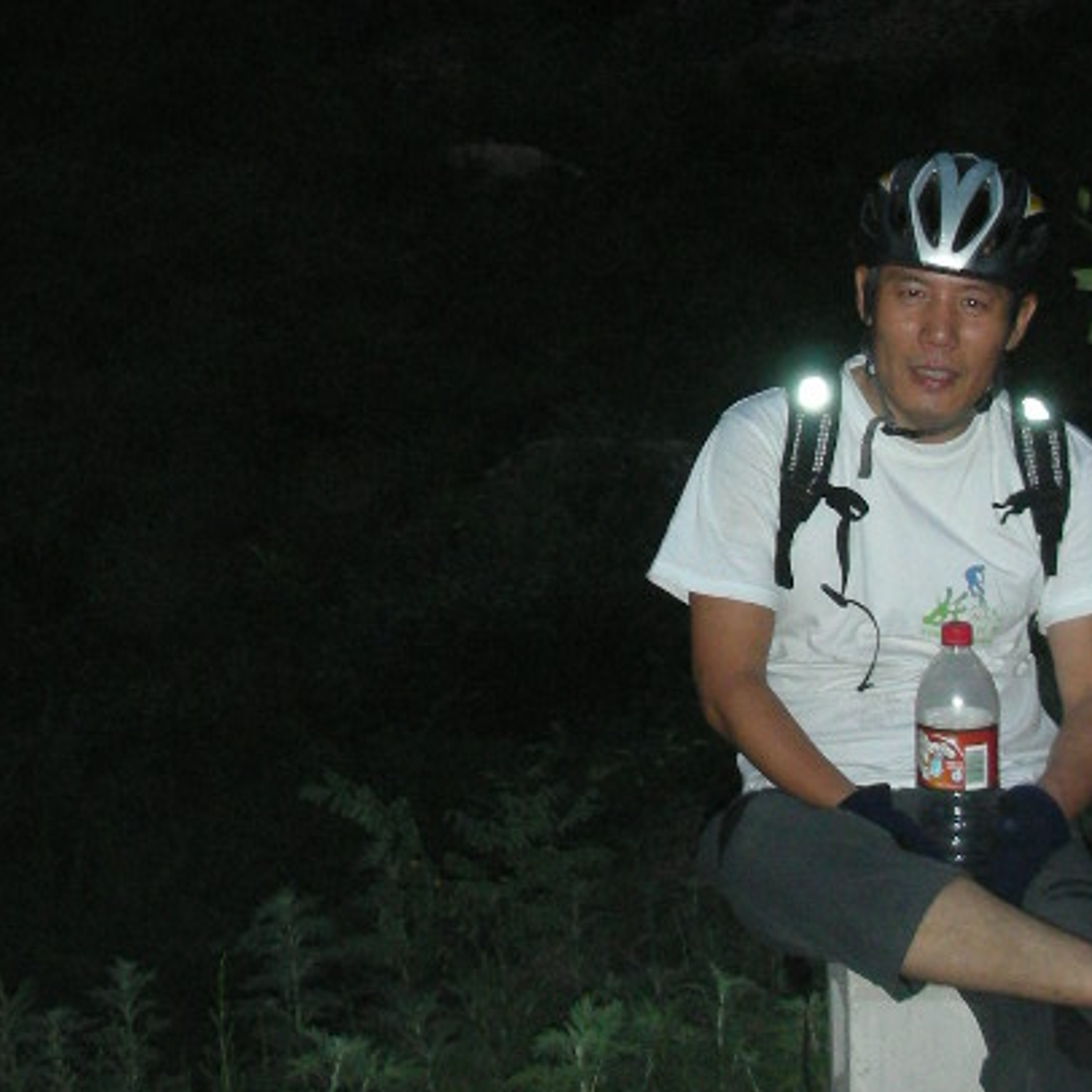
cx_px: 492
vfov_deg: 21.8
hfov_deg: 22.2
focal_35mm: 78
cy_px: 172
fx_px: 2784
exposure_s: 1/60.1
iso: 200
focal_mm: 5.8
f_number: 3
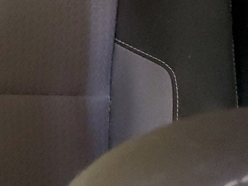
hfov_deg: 13.6
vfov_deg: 12.7
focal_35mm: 116
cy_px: 59
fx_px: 831
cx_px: -298
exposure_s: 1/17
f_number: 1.5
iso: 308
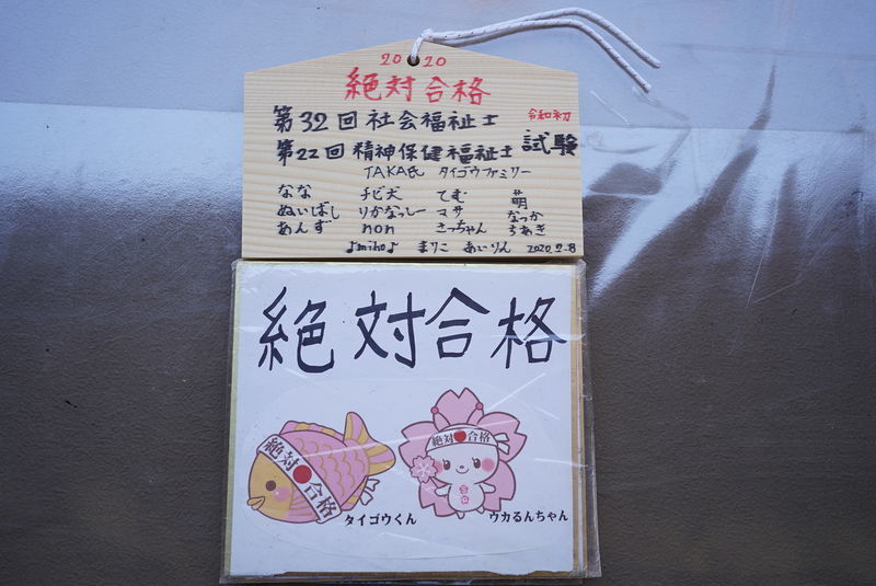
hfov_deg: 54.4
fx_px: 852
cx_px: 438
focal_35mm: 35
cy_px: 293
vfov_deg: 37.9
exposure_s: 1/125
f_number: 3.2
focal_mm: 35
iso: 100
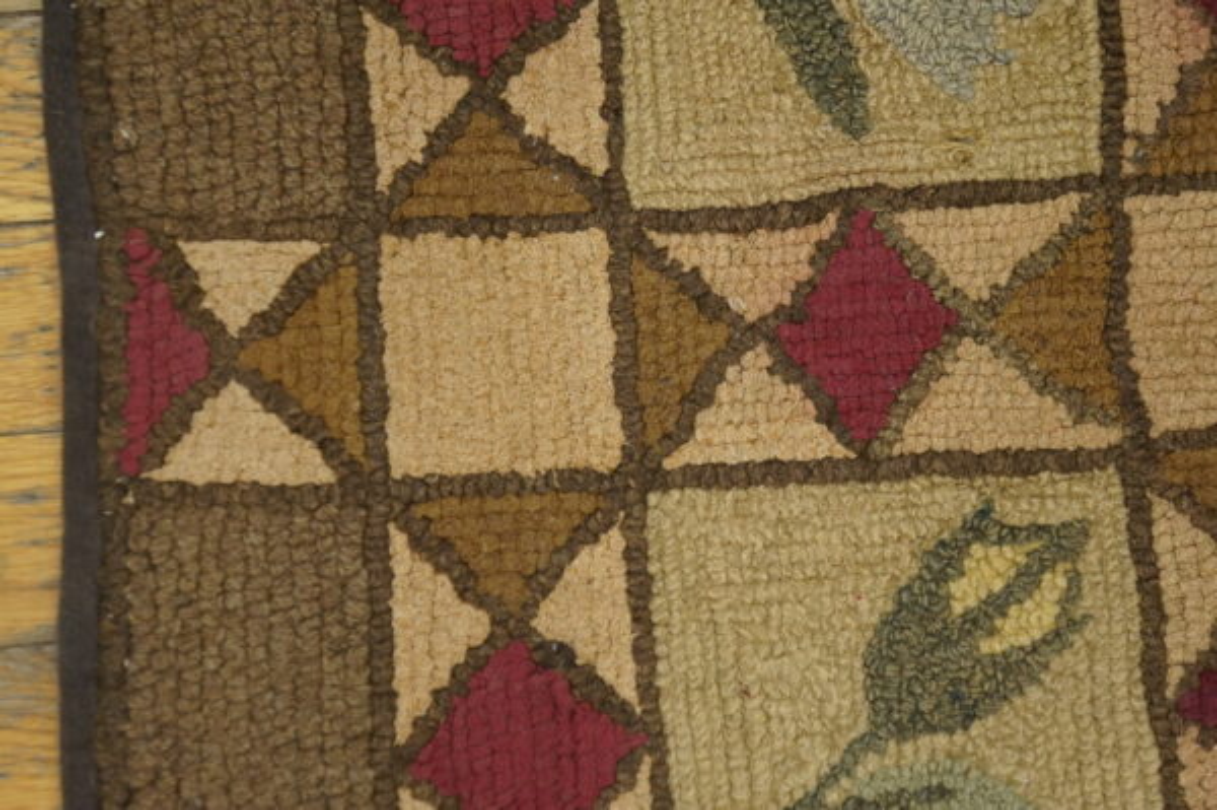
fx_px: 2533
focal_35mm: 75
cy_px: 405
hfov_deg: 27.0
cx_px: 608
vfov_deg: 18.2
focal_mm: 50
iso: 1600
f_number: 5
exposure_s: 1/80
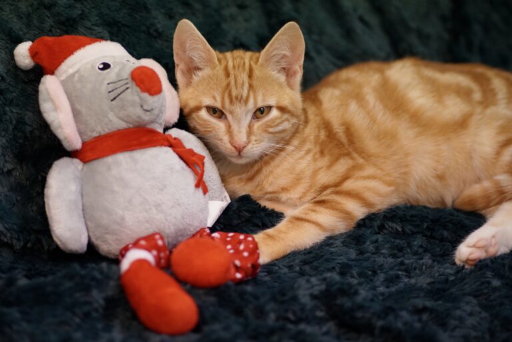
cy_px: 171
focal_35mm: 128
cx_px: 256
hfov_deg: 16.1
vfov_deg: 10.8
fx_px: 1813
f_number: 1.8
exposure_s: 1/320
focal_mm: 85
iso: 1600
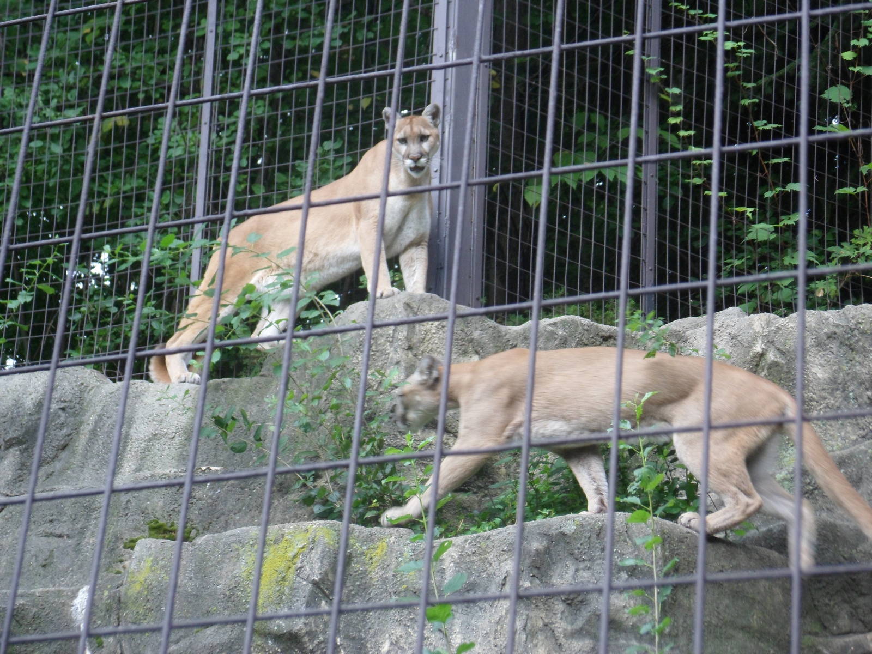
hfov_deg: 15.2
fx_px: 3275
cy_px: 327
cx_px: 436
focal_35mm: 130
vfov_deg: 11.4
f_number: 5.4
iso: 200
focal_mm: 22.5
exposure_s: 1/45
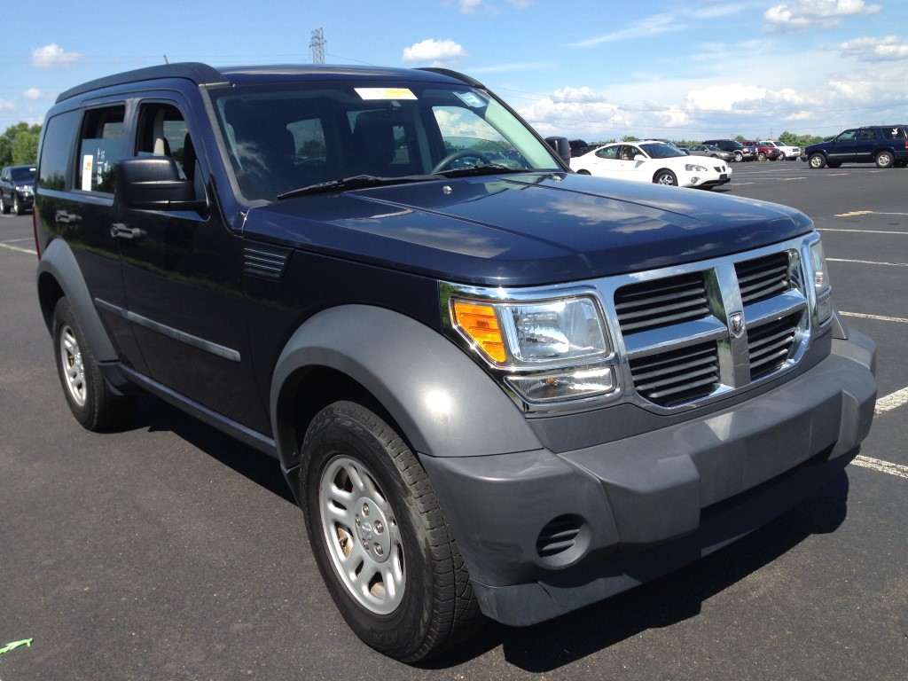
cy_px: 340
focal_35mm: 33
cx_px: 454
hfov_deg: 55.4
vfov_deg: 42.9
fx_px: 866
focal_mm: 4.12
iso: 50
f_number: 2.4
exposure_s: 1/1205
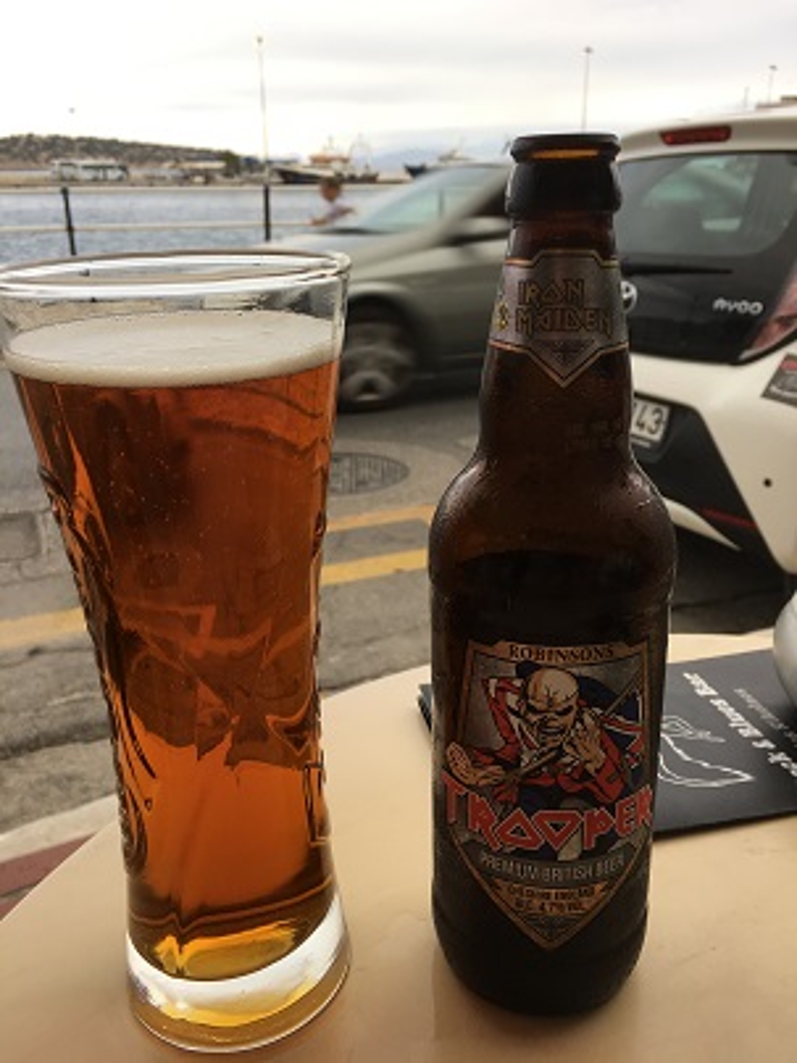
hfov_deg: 48.2
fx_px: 890
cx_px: 398
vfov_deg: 61.7
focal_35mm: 29
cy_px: 532
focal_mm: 4.15
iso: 25
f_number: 2.2
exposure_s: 1/50
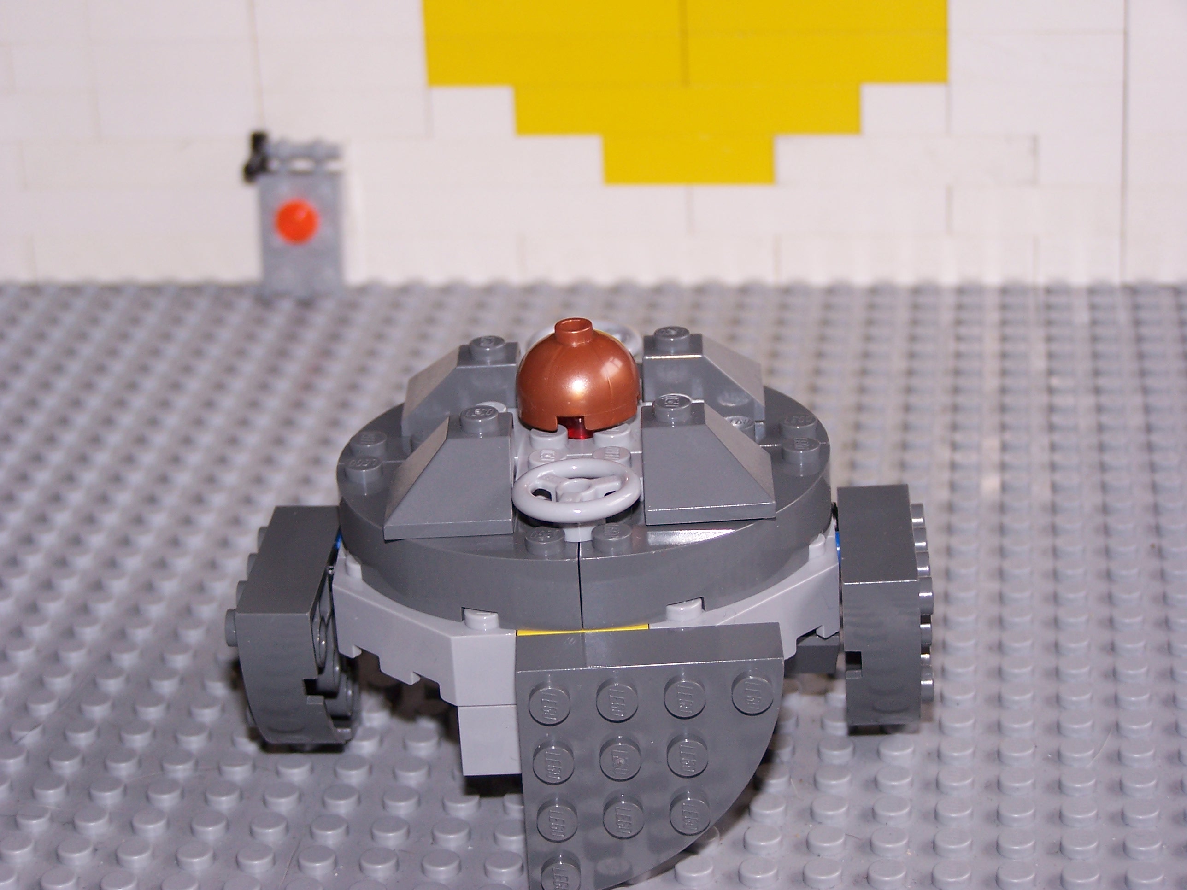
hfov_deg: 20.9
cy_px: 445
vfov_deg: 15.7
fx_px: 3223
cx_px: 594
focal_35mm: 94
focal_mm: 15.6
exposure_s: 1/90
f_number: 3.2
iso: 80
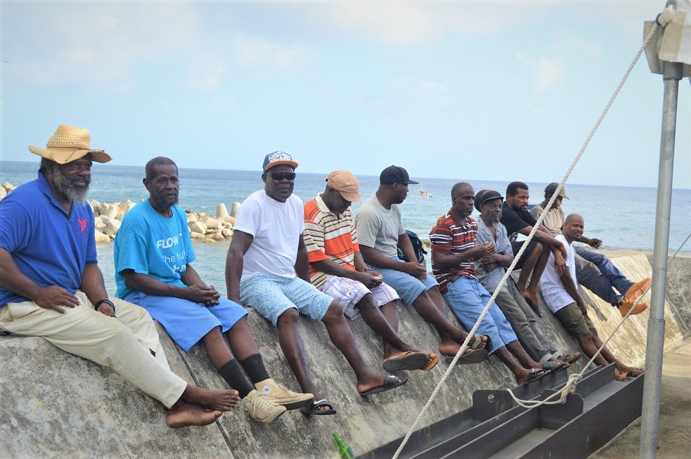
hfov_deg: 43.6
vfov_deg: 29.8
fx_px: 863
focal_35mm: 45
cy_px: 230
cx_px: 346
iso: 100
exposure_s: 1/200
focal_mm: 30
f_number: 7.1
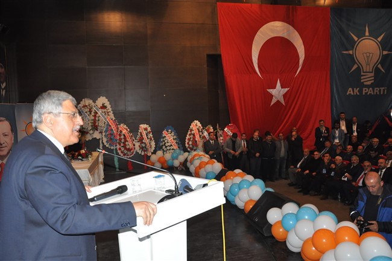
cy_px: 130
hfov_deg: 59.5
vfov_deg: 41.6
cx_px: 196
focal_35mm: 32
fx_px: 343
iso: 1250
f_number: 4.5
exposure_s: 1/60
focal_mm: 21
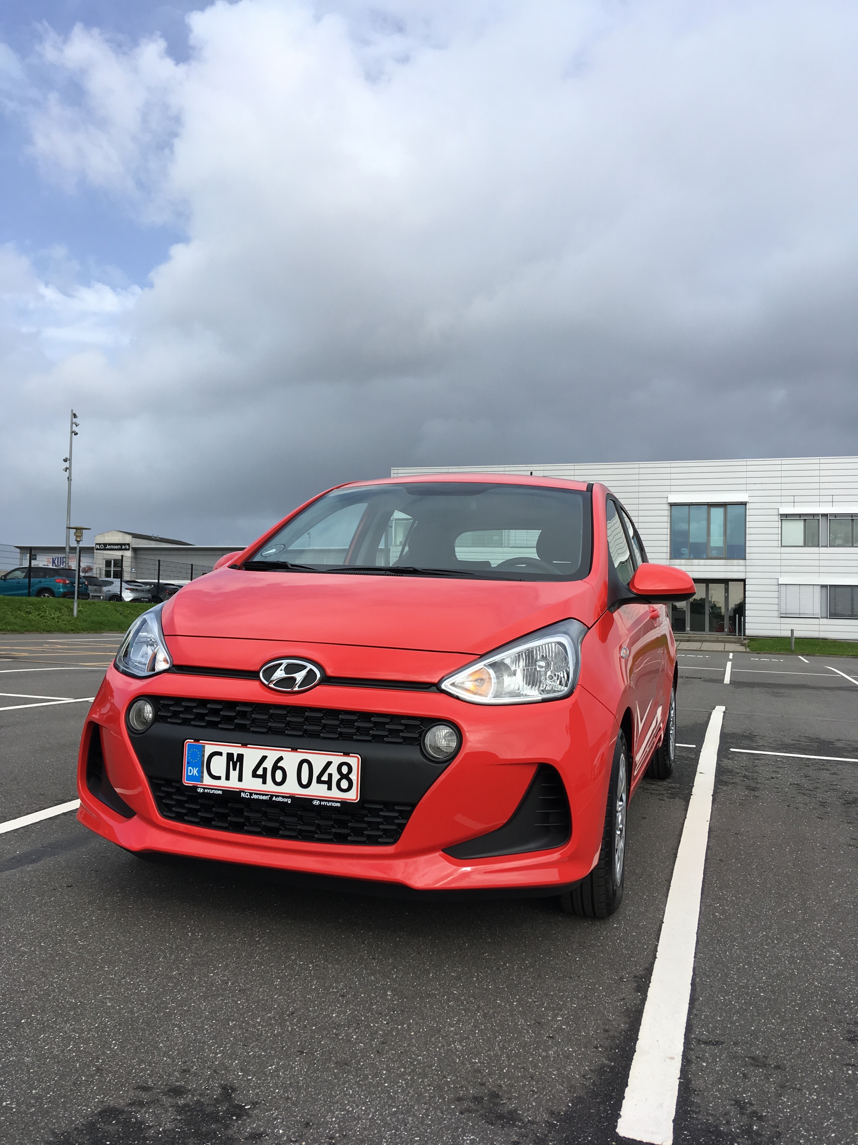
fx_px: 958
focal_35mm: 29
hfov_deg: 48.2
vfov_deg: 61.7
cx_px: 429
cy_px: 572
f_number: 2.2
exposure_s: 1/1054
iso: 25
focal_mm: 4.15
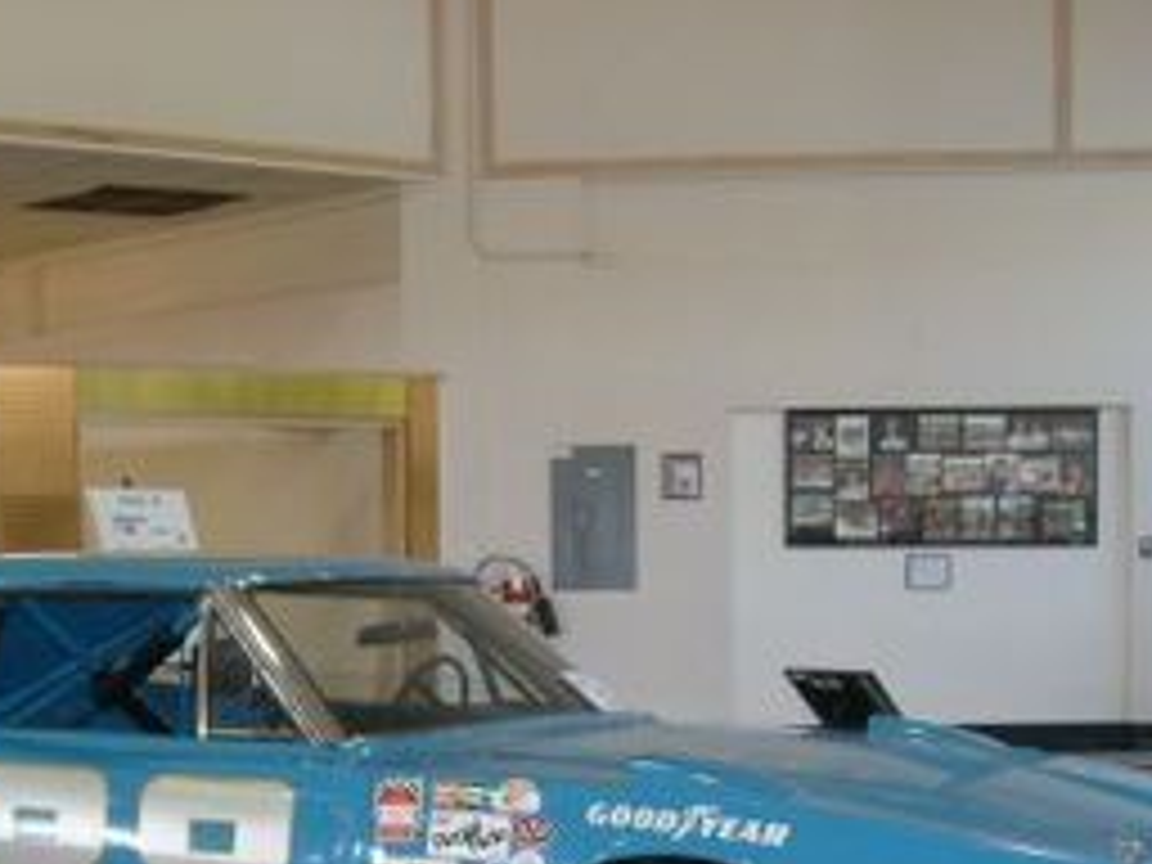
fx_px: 2429
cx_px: 340
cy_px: 783
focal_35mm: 73
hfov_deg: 26.4
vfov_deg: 19.8
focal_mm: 5.8
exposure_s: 1/20
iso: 80
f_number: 2.8
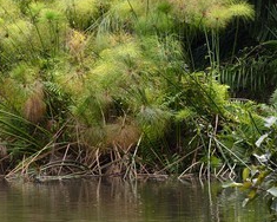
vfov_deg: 7.5
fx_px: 1681
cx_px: 35
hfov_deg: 9.4
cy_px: 60
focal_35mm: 205
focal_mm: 122
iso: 800
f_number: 7.1
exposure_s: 1/500
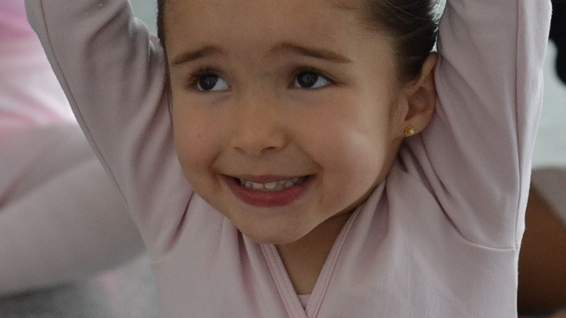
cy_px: 70
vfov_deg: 4.9
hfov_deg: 8.6
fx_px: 3751
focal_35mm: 250
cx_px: 364
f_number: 3.2
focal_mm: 50
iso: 800
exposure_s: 1/500
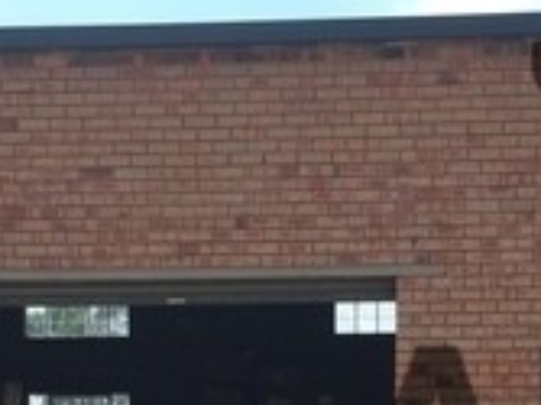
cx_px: 295
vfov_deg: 15.7
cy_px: 591
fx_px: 1359
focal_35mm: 87
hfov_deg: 22.5
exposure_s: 1/1464
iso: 32
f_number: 2.2
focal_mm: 4.15
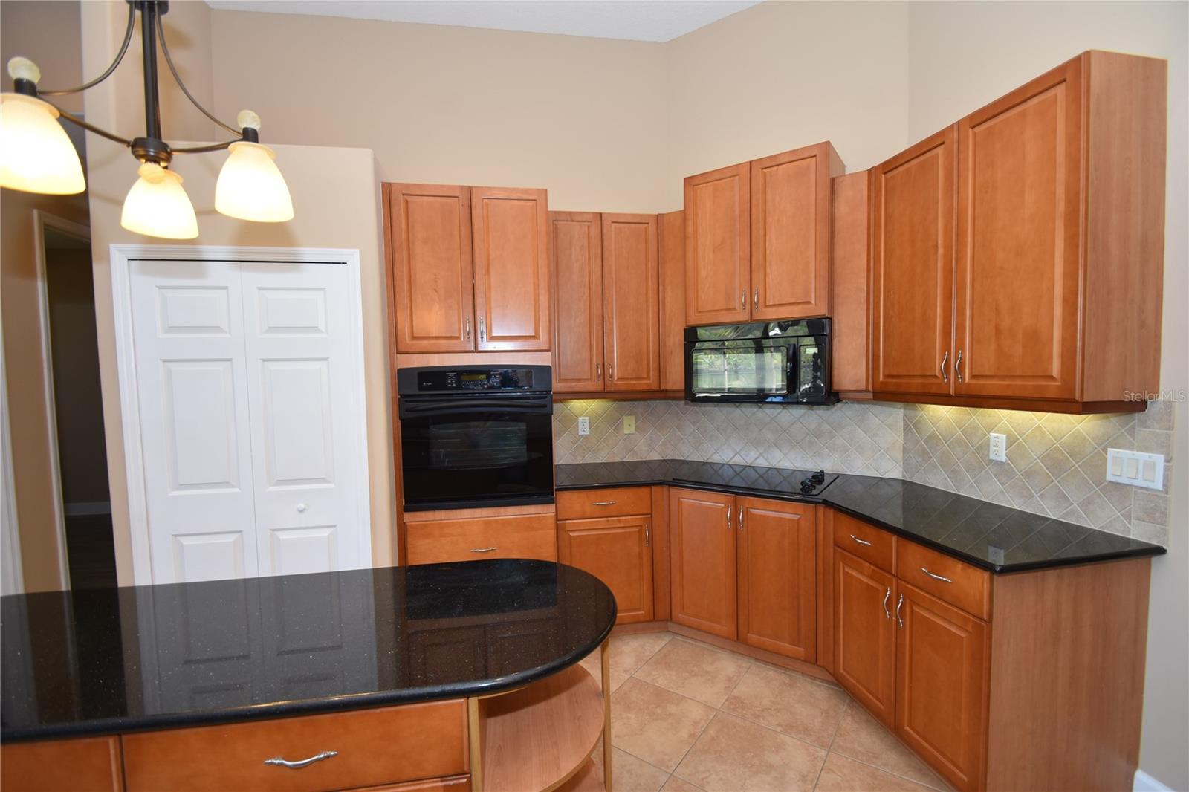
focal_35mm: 15
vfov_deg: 77.3
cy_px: 396
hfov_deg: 100.4
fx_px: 495
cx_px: 594
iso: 360
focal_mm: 10
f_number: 4
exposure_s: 1/60
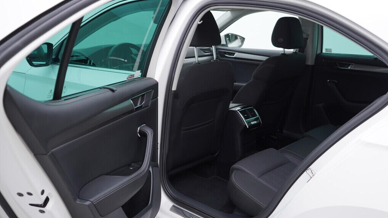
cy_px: 118
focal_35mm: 38
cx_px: 195
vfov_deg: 31.2
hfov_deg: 52.8
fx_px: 391
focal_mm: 24
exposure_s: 1/50
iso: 125
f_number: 3.2
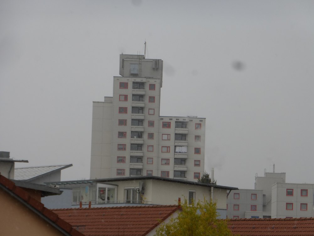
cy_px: 118
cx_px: 157
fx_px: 1596
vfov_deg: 8.4
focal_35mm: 176
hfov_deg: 11.2
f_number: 5.4
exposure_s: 1/200
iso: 100
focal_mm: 31.3
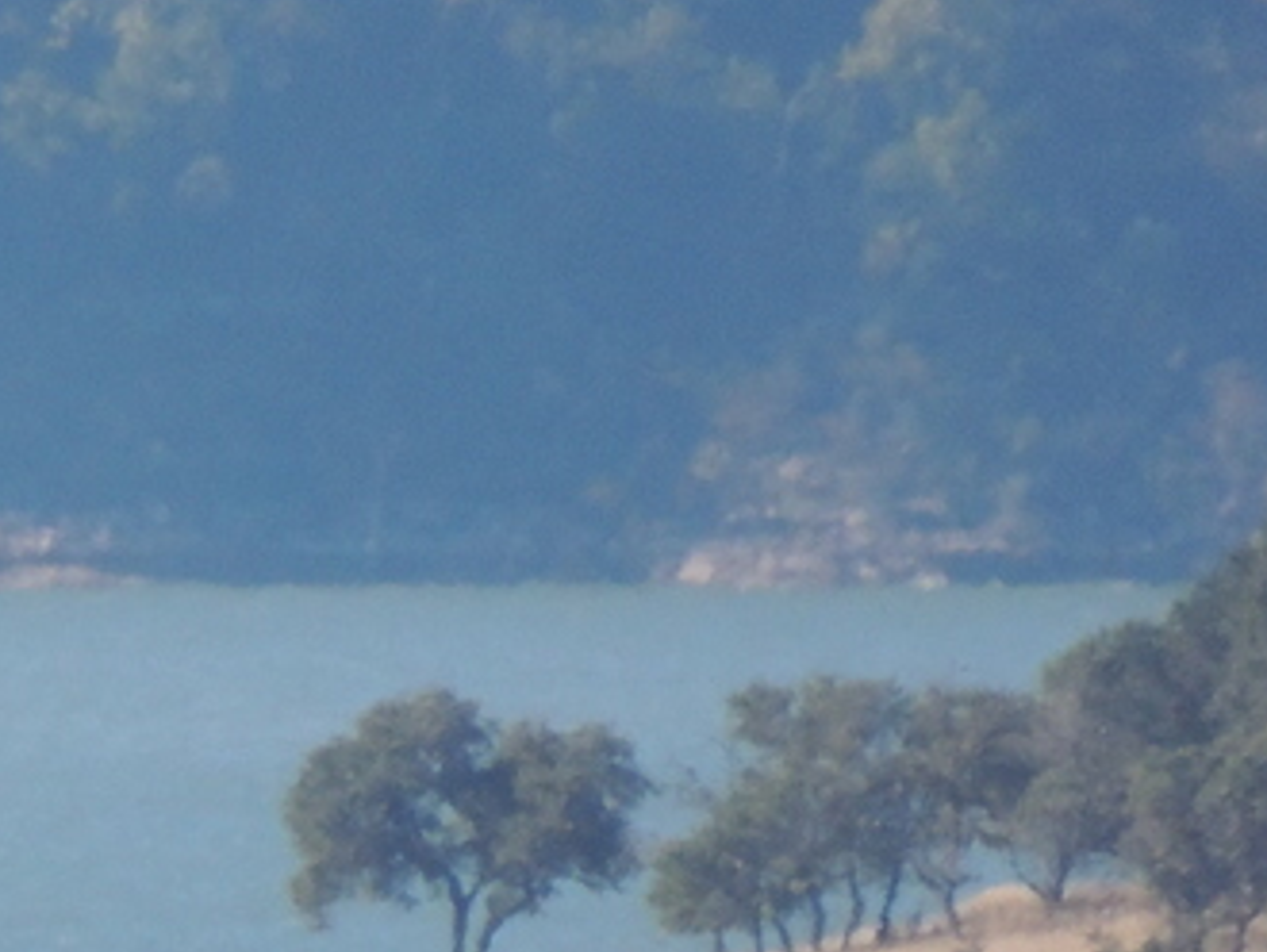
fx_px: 142044
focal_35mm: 3878
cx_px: -1010
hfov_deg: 0.5
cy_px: 1631
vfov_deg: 0.4
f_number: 5.9
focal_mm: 180
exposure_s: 1/1000
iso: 360
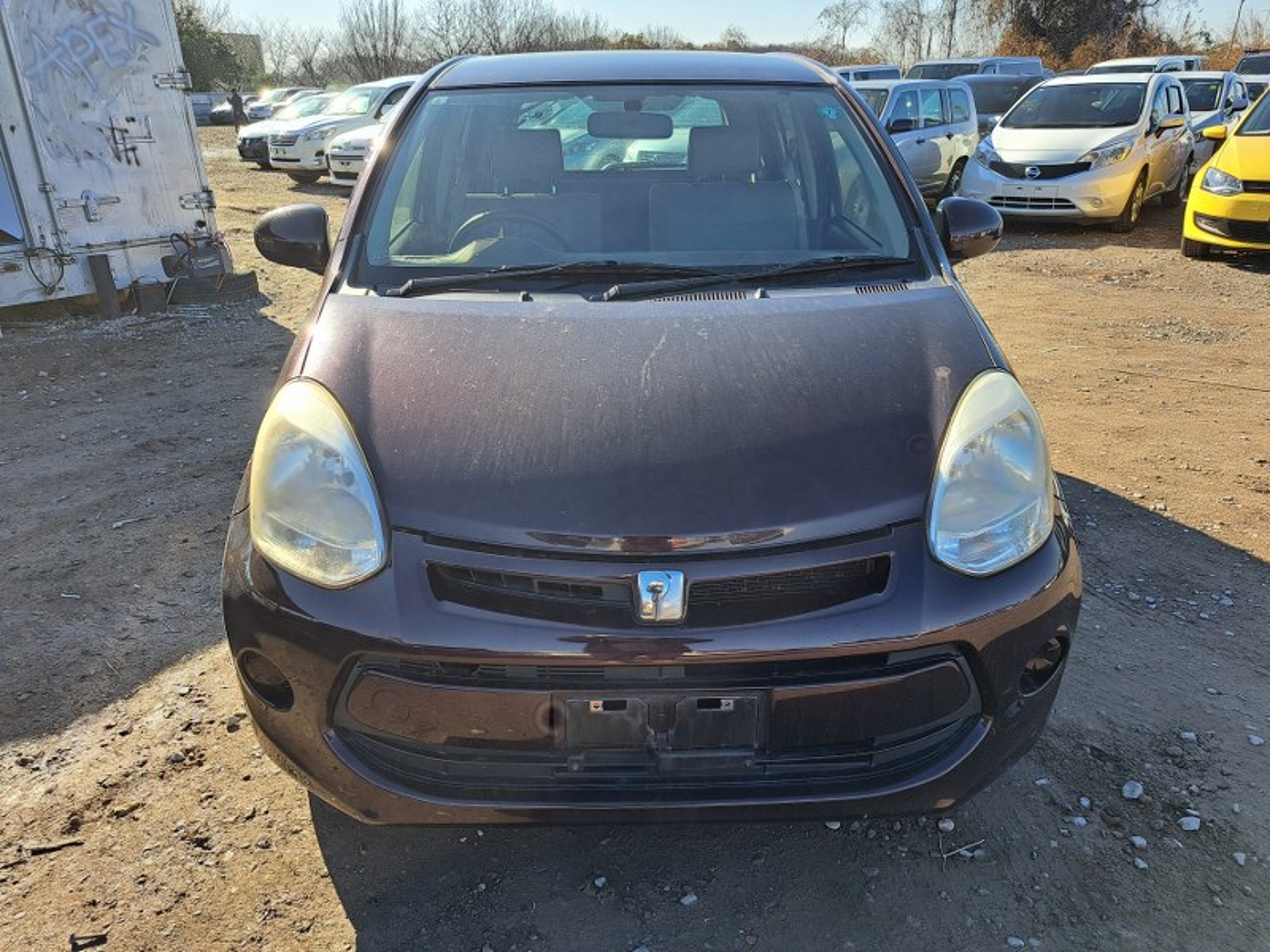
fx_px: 881
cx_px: 635
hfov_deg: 71.6
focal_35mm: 24
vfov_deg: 56.8
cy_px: 476
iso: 50
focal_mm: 5.23
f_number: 1.8
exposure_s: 1/473
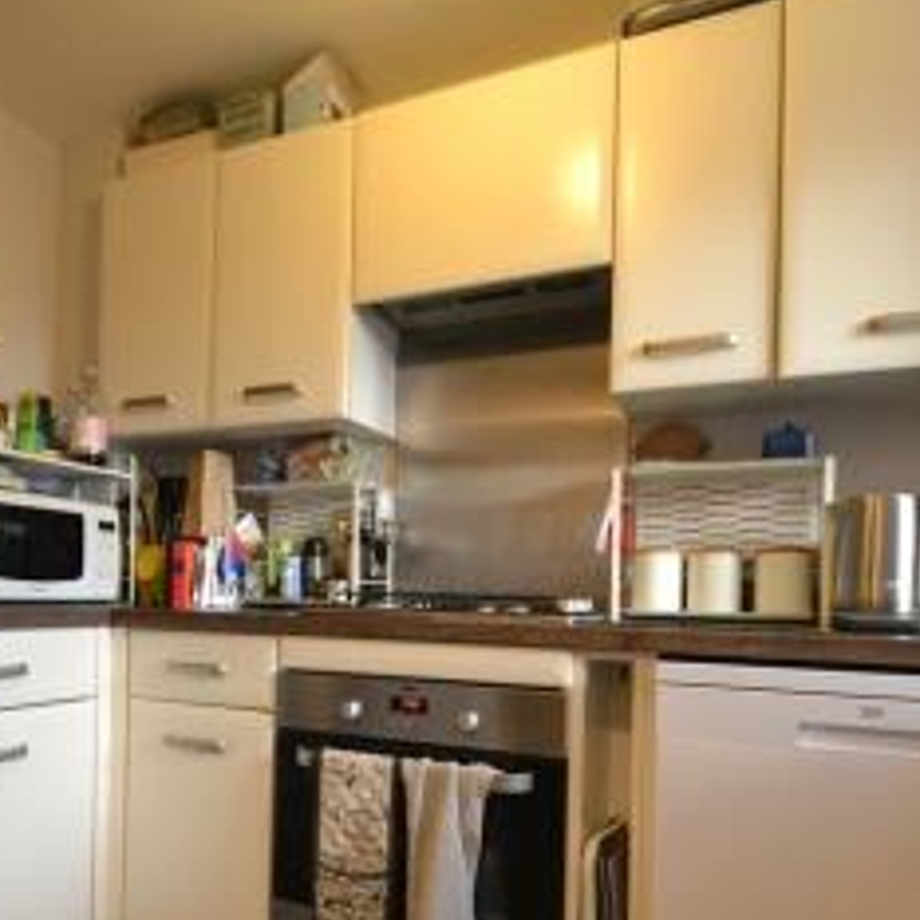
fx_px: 782
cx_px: 375
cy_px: 571
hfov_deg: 60.5
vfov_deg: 60.2
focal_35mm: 26
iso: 1800
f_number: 3.5
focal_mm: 10
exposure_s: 1/60
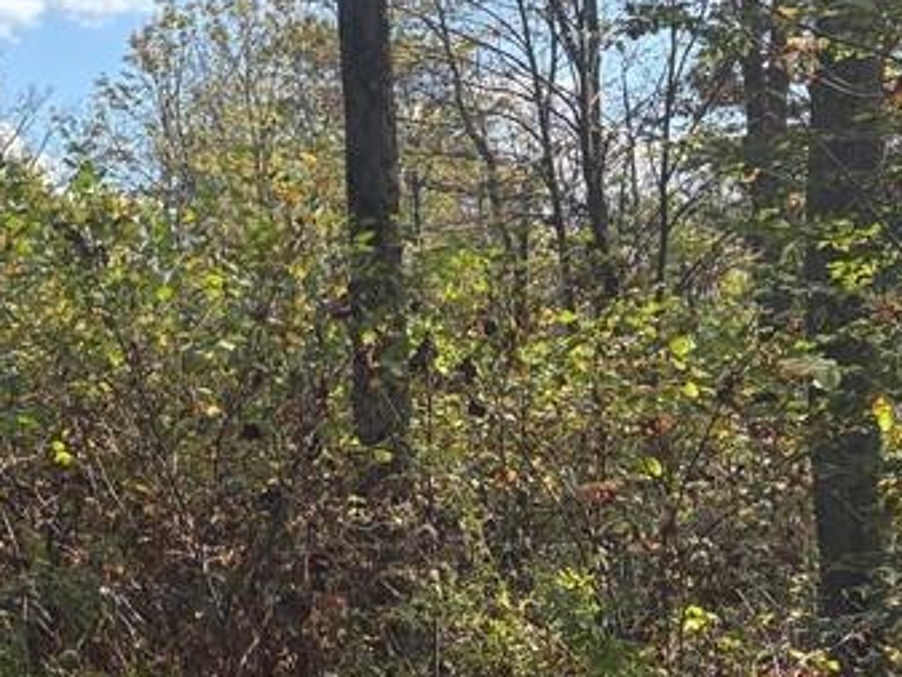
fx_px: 2059
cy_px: 351
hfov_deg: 21.8
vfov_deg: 18.7
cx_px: -327
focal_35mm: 79
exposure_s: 1/1626
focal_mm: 5.96
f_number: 1.6
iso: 50
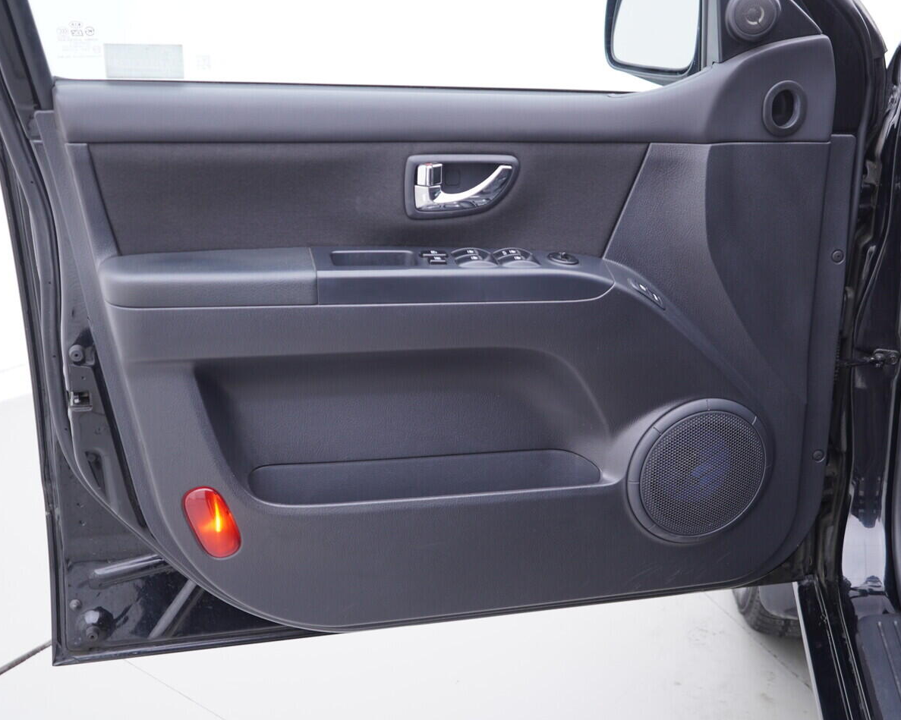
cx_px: 445
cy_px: 363
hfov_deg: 44.8
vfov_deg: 36.5
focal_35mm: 41
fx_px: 1093
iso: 125
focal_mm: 24
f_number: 2.8
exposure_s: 1/40
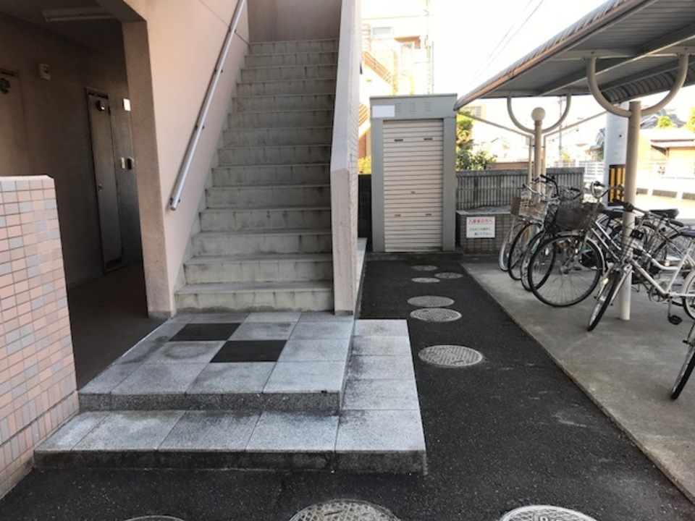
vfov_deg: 49.7
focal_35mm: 28
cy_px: 260
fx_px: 562
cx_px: 348
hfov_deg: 63.4
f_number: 1.8
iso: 20
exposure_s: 1/181
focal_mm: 3.99
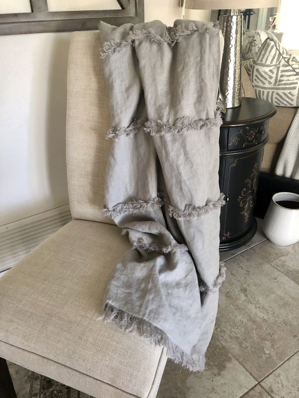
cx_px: 150
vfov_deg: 63.4
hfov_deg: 49.7
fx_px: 322
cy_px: 199
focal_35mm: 28
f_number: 1.8
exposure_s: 1/15
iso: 80
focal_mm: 4
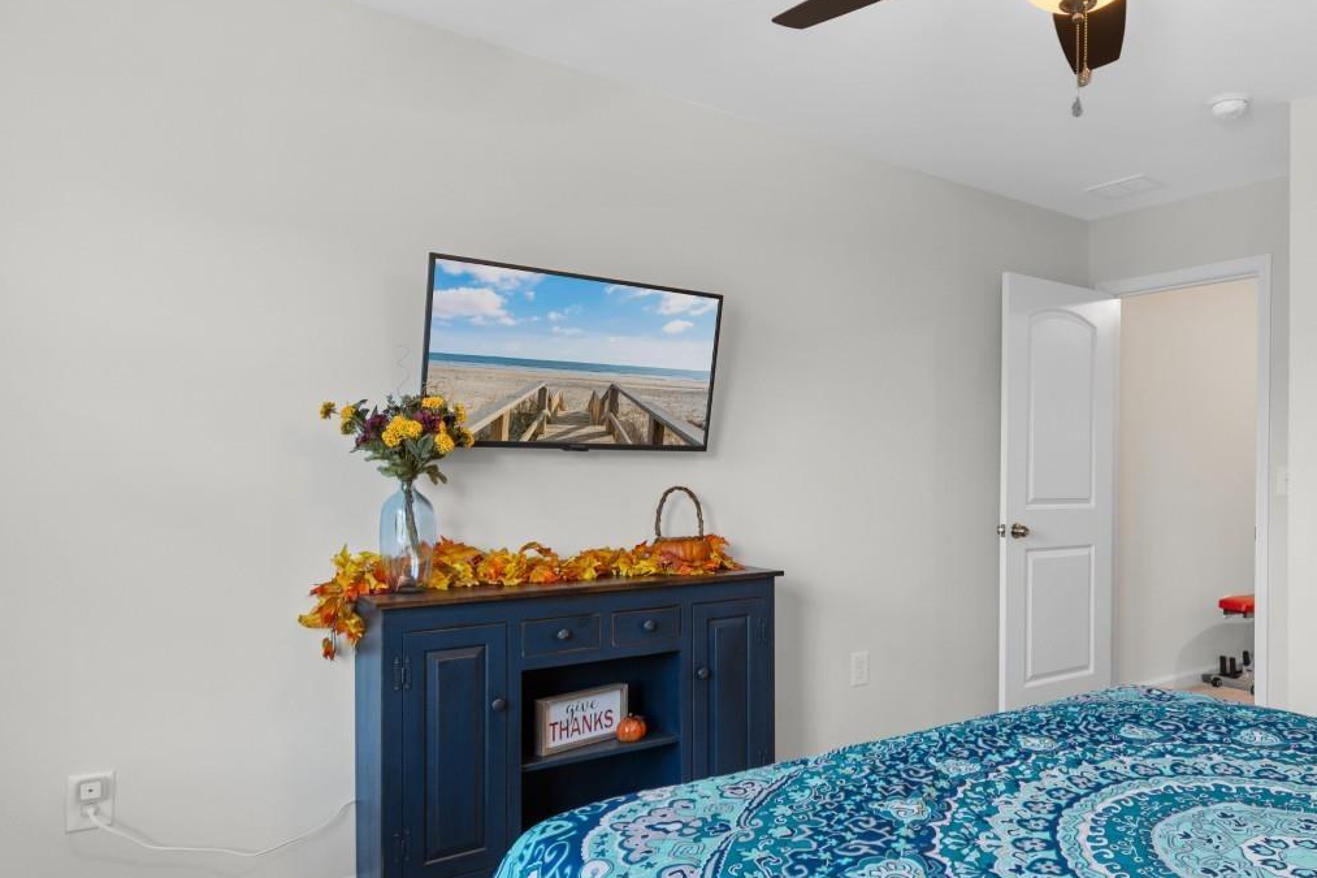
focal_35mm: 24
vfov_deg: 53.1
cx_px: 862
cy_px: 446
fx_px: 878
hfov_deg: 71.9
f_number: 4.5
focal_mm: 10
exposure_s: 1/8
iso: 100
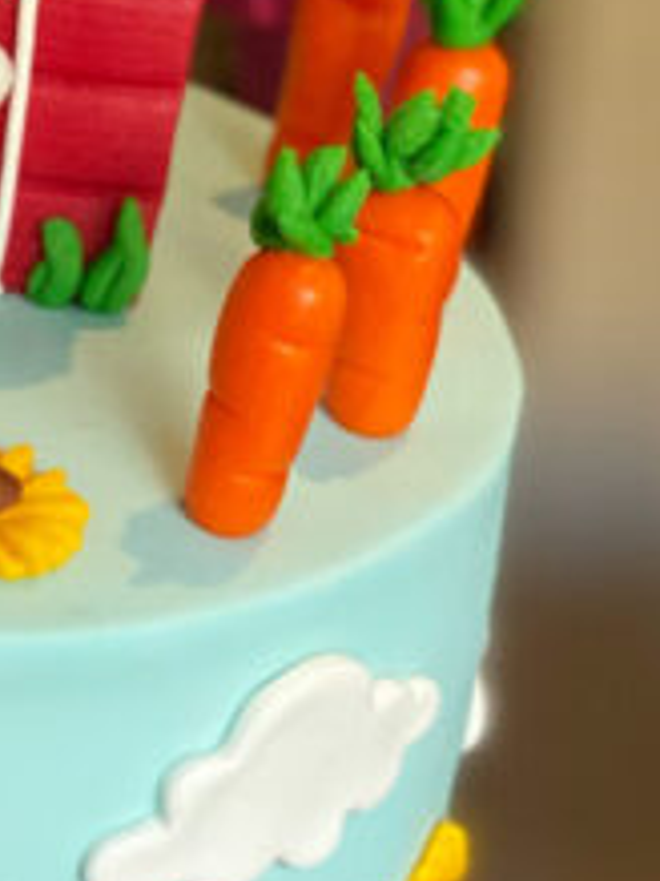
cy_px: 591
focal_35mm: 176
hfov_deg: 8.3
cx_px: -147
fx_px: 4479
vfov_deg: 11.2
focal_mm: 6
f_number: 2
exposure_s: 1/100
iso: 200
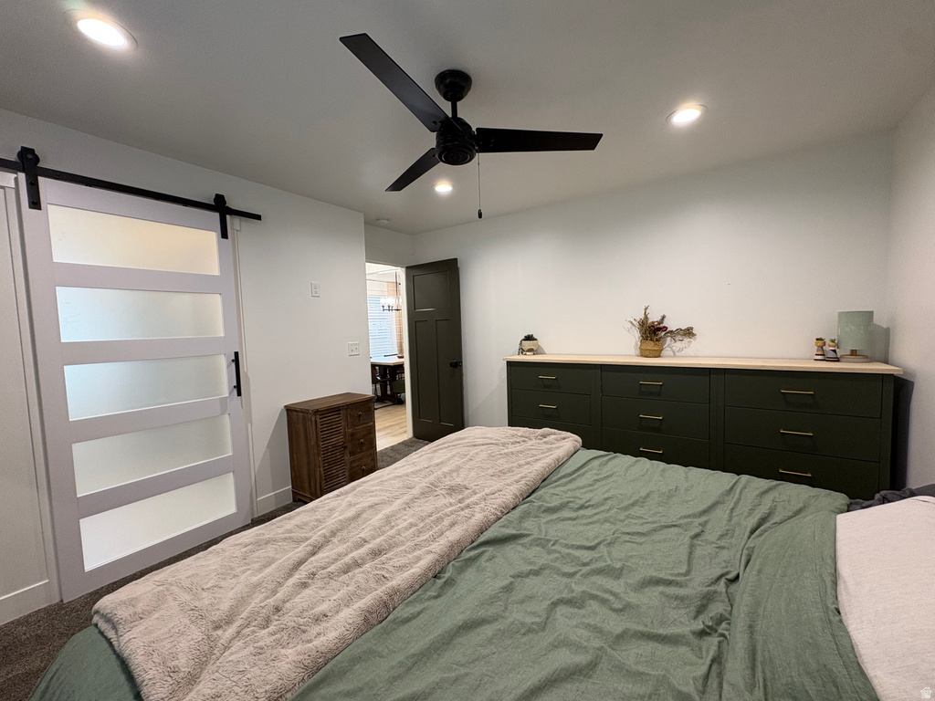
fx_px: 378
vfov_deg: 85.7
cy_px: 350
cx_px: 468
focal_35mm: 14
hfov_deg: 102.1
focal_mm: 2.22
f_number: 2.2
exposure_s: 1/60
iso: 160
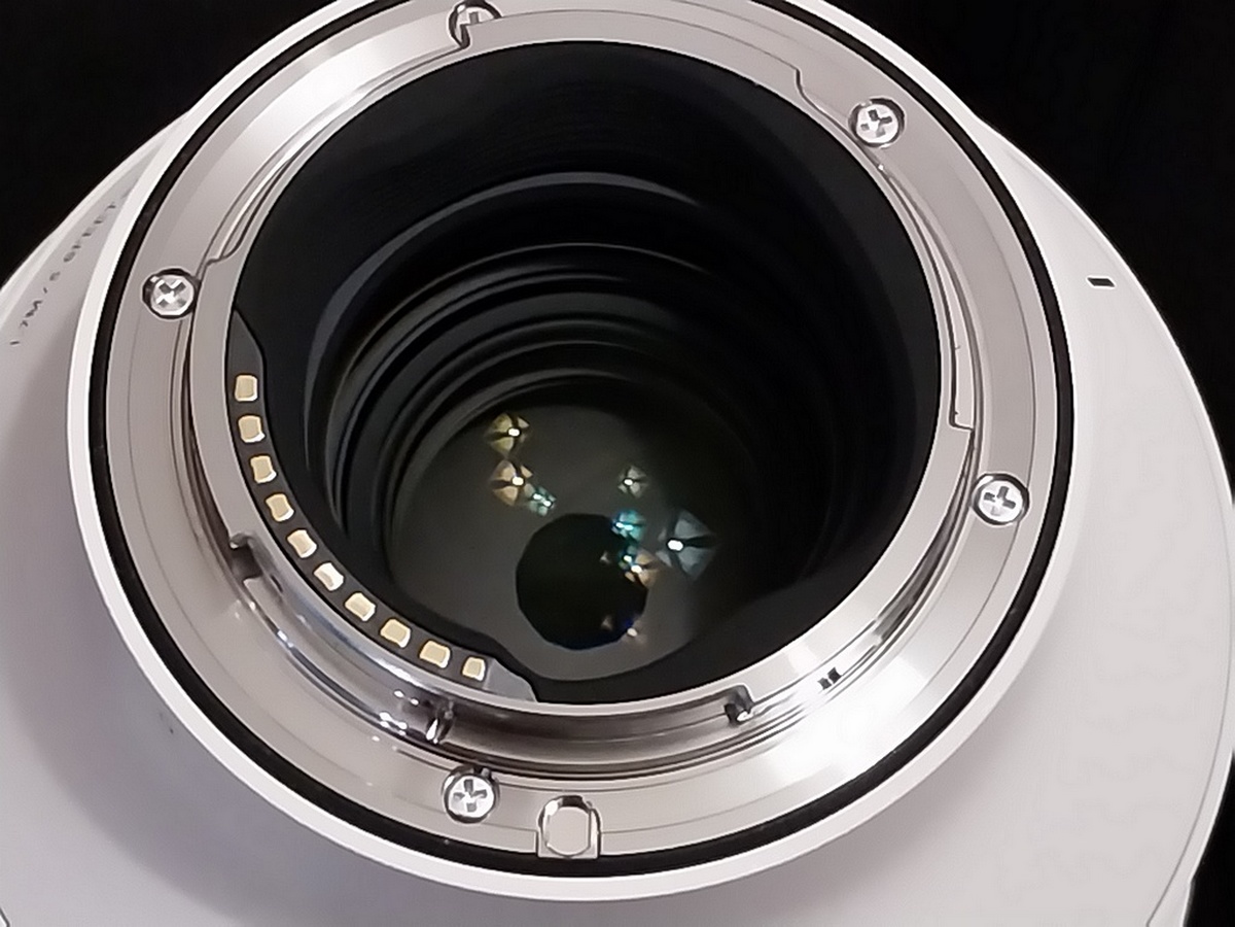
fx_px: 928
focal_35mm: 26
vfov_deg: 53.1
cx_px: 618
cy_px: 464
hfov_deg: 67.3
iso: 400
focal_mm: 4
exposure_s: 1/30
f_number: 1.8
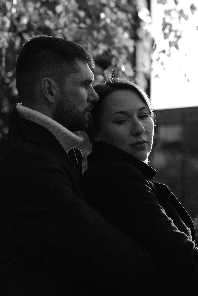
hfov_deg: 12.1
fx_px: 932
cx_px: 99
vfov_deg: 18.1
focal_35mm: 113
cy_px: 148
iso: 200
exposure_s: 1/400
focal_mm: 75
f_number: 4
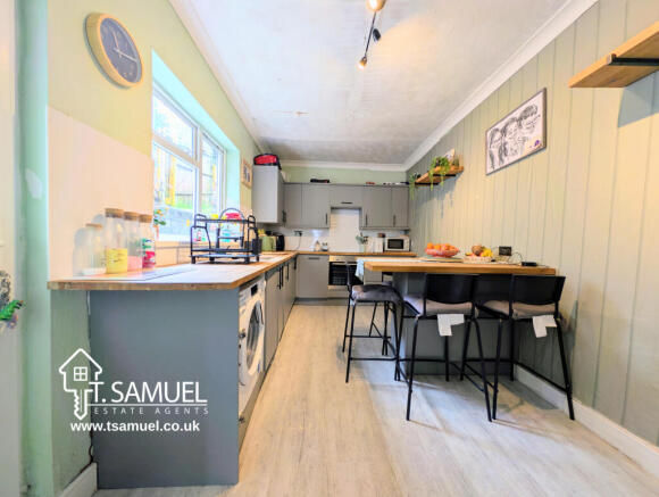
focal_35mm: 12
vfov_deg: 94.7
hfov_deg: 110.4
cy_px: 248
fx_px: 229
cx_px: 330
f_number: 1.95
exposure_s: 1/27.7
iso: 48
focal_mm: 2.23
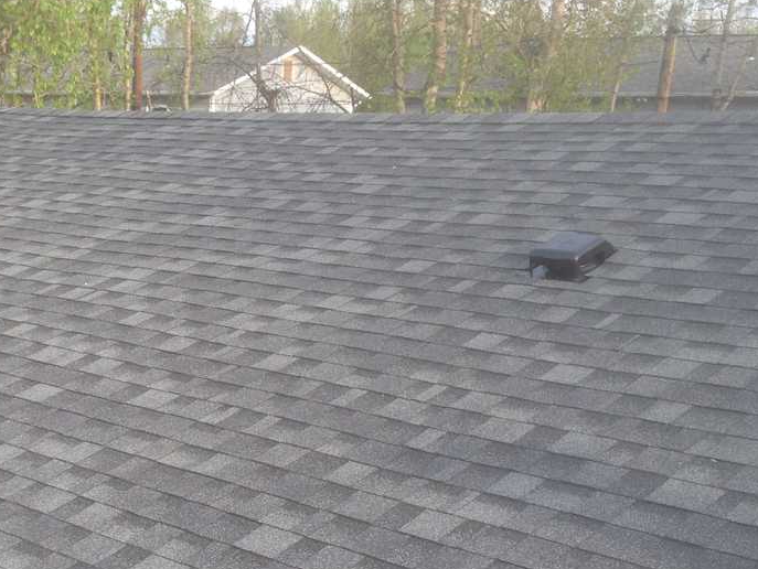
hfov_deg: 29.8
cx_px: 193
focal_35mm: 64
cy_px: 465
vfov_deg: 22.6
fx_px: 1402
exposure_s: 1/202
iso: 50
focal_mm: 4.12
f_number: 2.4
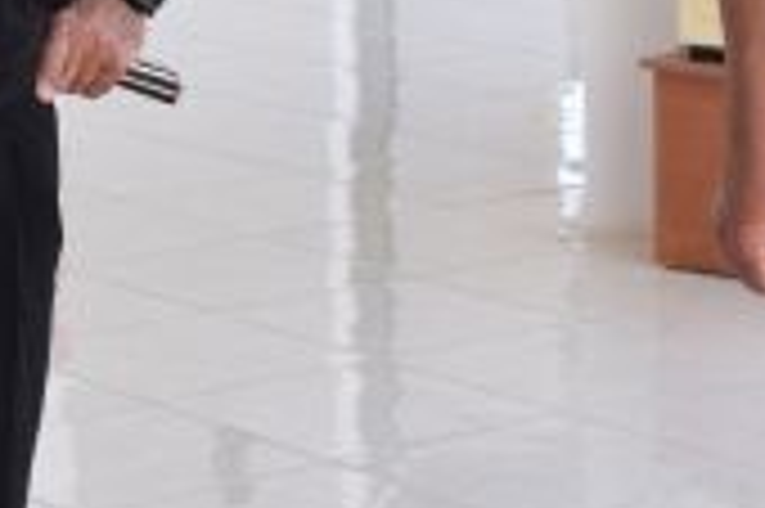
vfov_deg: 7.2
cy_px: -360
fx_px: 3944
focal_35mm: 186
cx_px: 108
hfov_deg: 11.0
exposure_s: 1/200
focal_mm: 35
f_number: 7.1
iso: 400
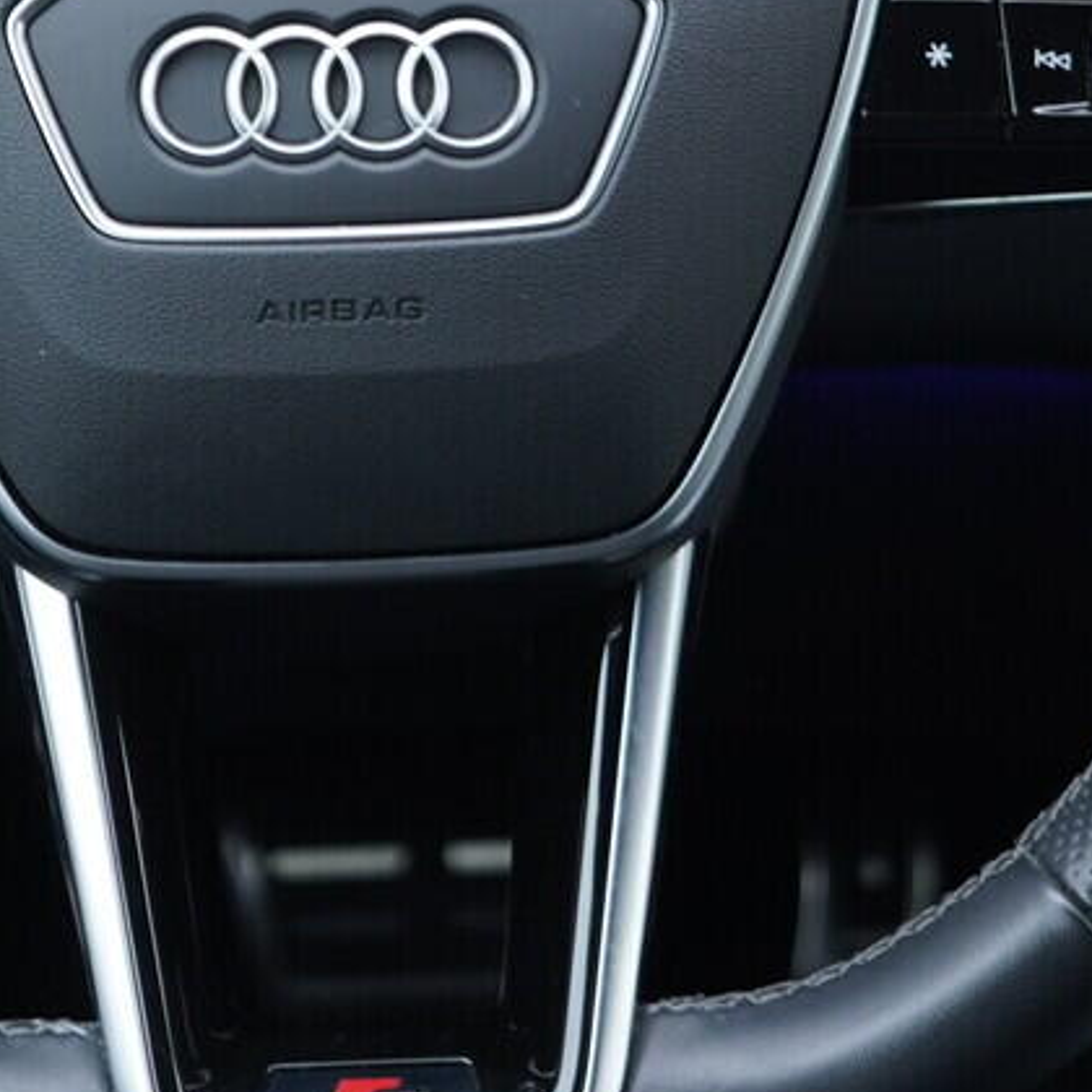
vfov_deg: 16.3
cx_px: 413
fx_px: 3747
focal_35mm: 105
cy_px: 29
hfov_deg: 16.6
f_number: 2.8
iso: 250
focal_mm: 24
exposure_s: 1/40
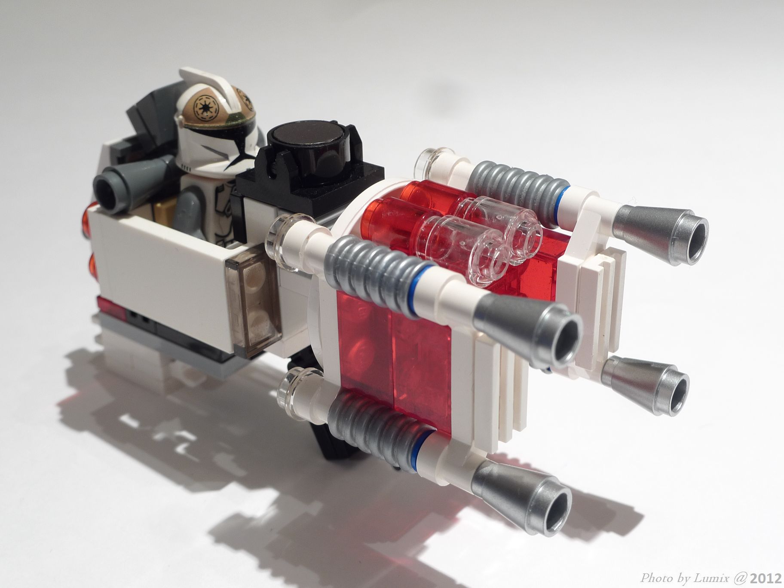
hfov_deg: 39.7
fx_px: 1087
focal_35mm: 48
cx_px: 392
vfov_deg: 30.3
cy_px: 294
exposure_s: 1/1.6
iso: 80
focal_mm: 10.2
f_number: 5
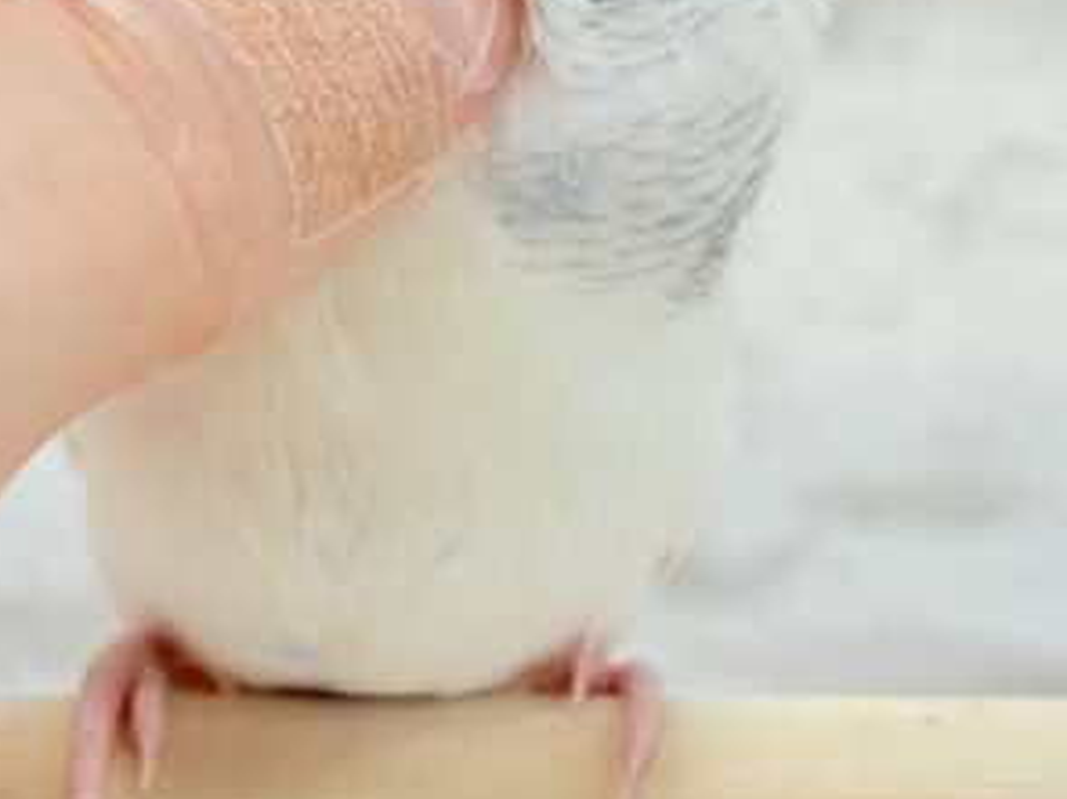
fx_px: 3482
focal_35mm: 113
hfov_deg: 17.4
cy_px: 123
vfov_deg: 13.0
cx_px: 492
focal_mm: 5.96
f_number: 1.6
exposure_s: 1/50
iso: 40
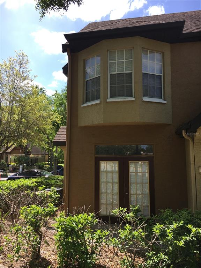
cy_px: 134
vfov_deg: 61.7
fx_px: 225
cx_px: 100
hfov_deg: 48.2
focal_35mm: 29
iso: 25
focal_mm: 4.15
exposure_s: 1/810
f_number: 2.2
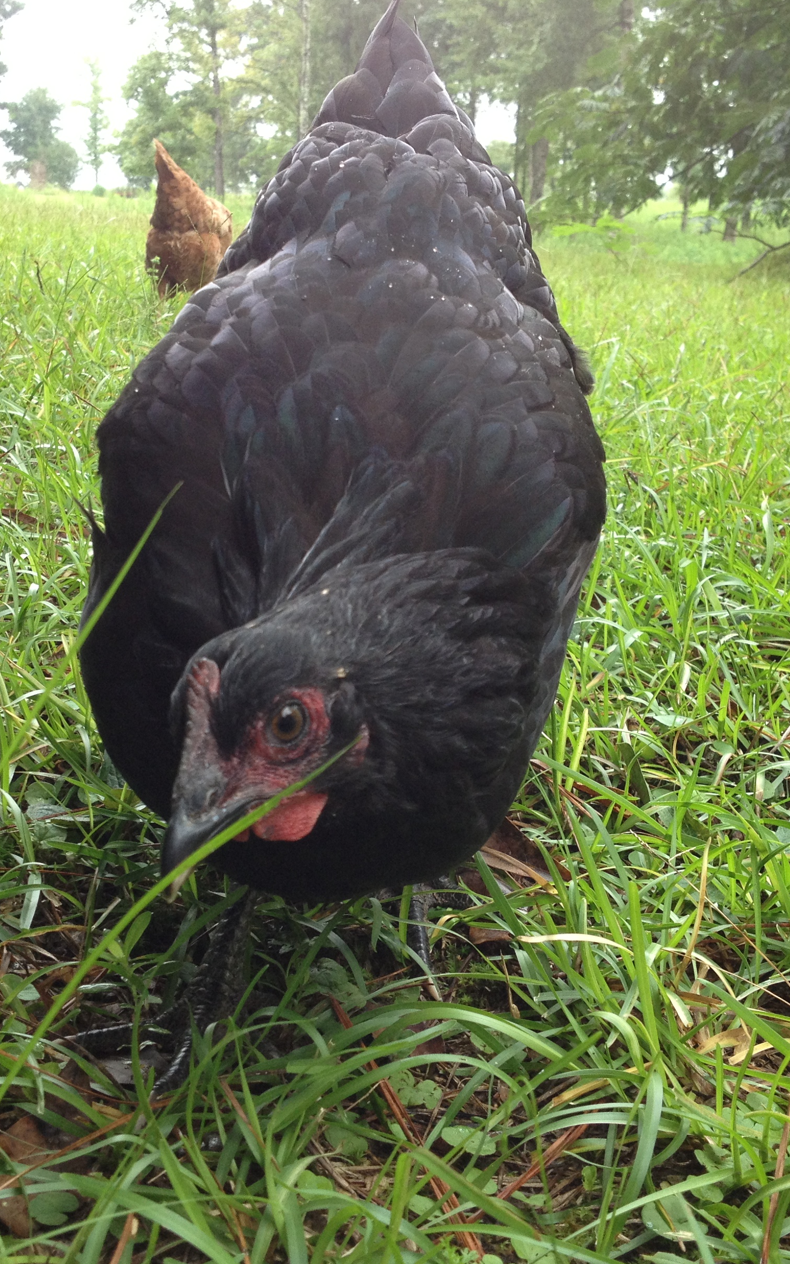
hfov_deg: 25.8
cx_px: 385
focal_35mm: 50
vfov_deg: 40.3
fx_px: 1722
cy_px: 633
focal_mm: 4.28
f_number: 2.4
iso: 80
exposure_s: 1/120
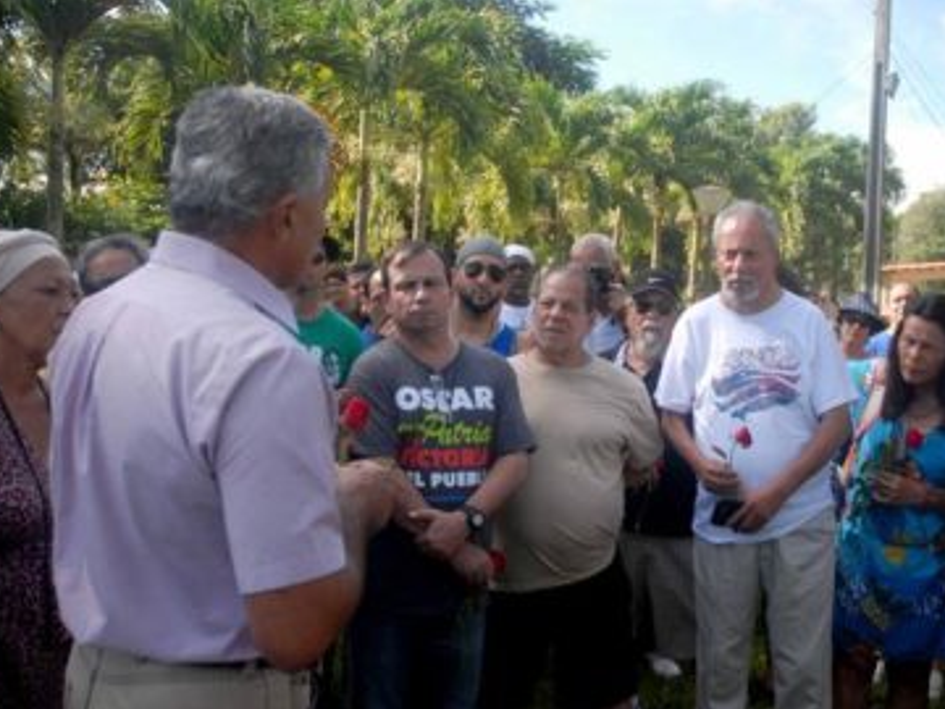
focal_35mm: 36
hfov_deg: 51.3
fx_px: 983
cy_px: 354
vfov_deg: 39.7
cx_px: 496
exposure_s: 1/1000
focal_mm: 22
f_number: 3.5
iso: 400
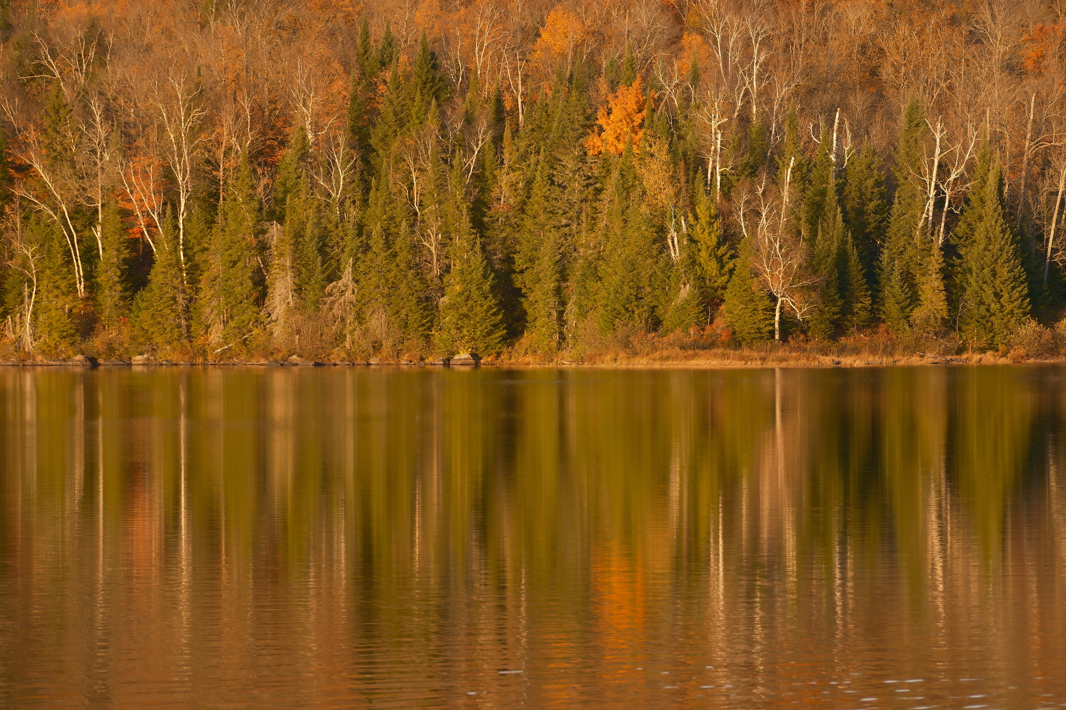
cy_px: 344
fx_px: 5951
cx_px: 525
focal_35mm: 201
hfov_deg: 10.2
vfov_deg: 6.8
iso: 250
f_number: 5.6
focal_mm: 118
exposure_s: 1/350
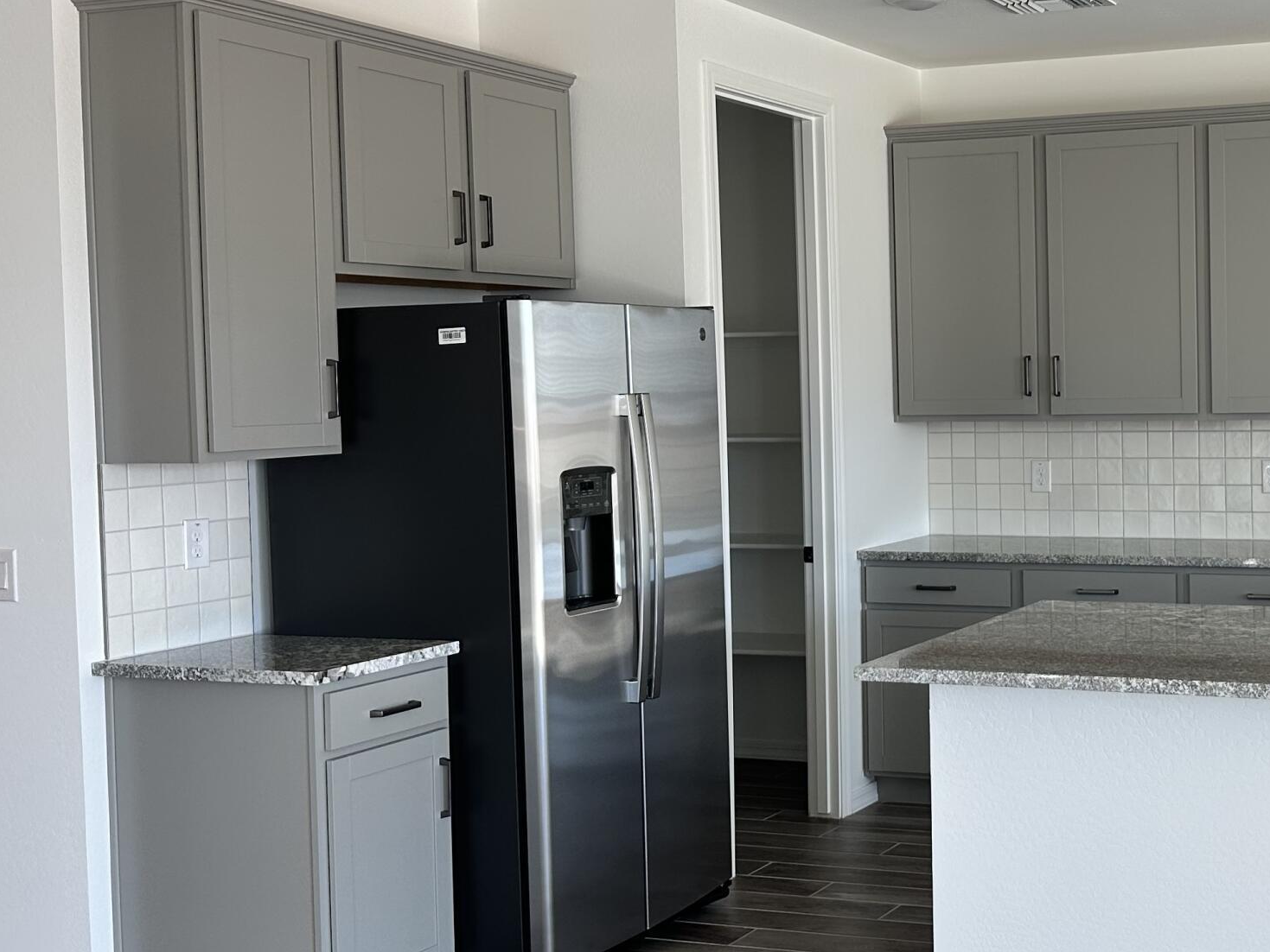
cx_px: 1113
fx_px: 1798
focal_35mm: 49
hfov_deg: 36.8
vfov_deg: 29.7
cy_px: 446
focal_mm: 6.86
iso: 80
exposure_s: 1/120
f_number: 1.78
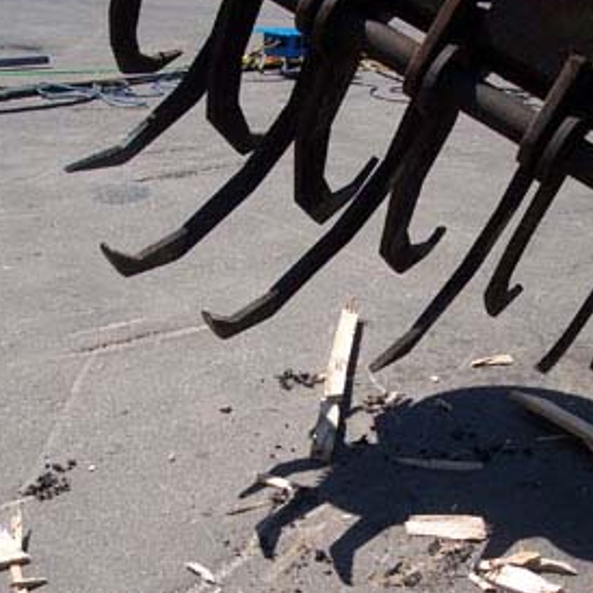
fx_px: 1221
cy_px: 373
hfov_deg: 27.3
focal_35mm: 63
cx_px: 320
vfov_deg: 27.2
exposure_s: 1/750
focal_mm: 8
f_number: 4
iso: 100
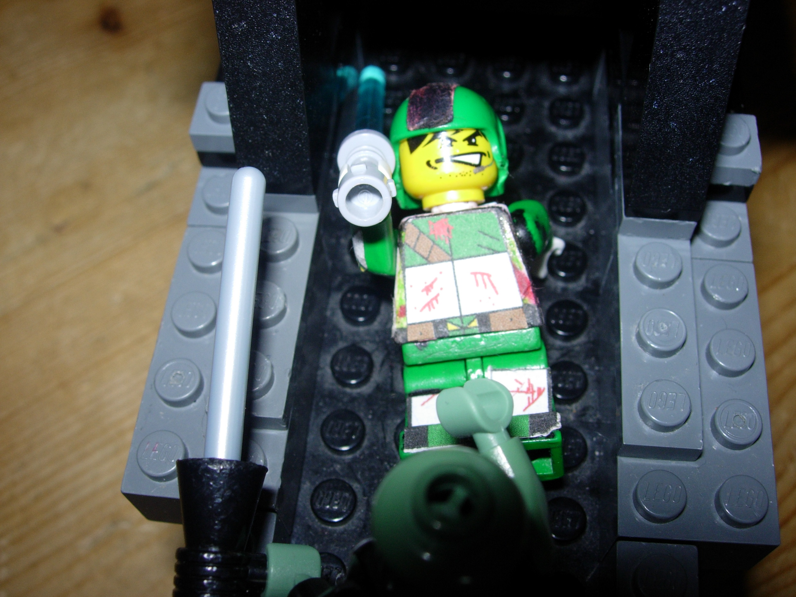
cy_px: 298
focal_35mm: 41
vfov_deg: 35.1
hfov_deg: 45.8
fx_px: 943
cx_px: 398
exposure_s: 1/64
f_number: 4.9
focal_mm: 8.5
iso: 79
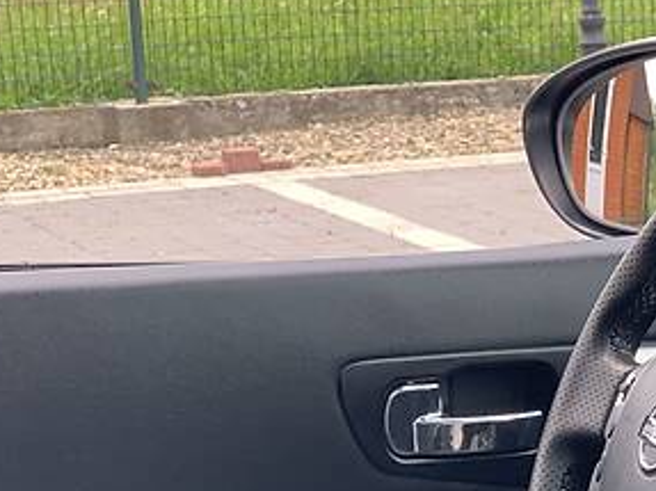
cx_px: 880
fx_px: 2747
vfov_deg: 10.0
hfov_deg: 13.1
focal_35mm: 145
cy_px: 619
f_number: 2.4
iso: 25
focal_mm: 6
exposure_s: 1/122
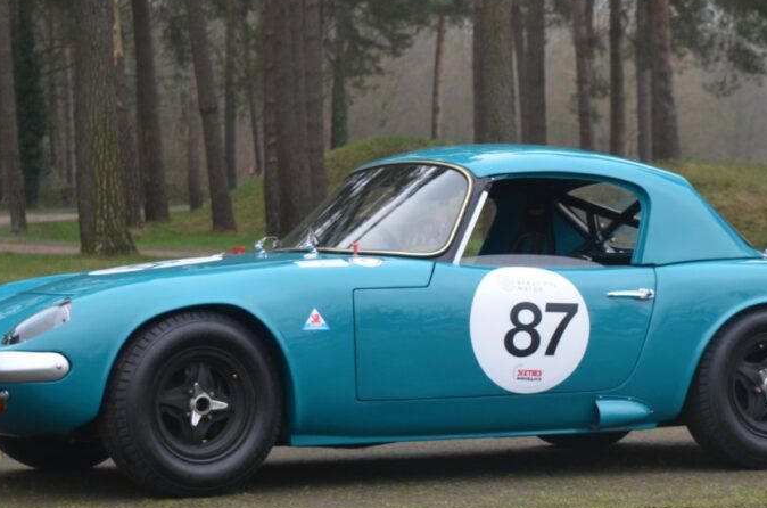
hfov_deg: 14.6
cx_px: 486
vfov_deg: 9.7
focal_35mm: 141
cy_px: 319
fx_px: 2997
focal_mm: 48
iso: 400
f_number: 5.3
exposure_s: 1/125
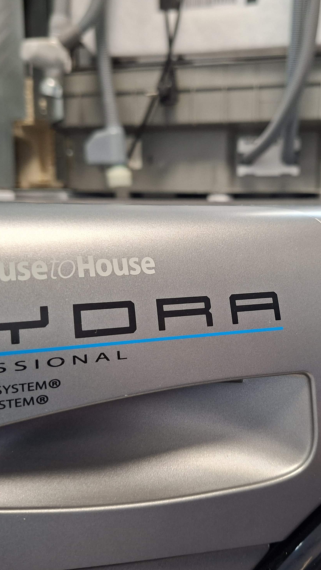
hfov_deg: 34.2
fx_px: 515
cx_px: 224
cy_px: 283
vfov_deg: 58.0
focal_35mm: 34
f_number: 1.8
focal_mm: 5.54
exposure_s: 1/33
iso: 250
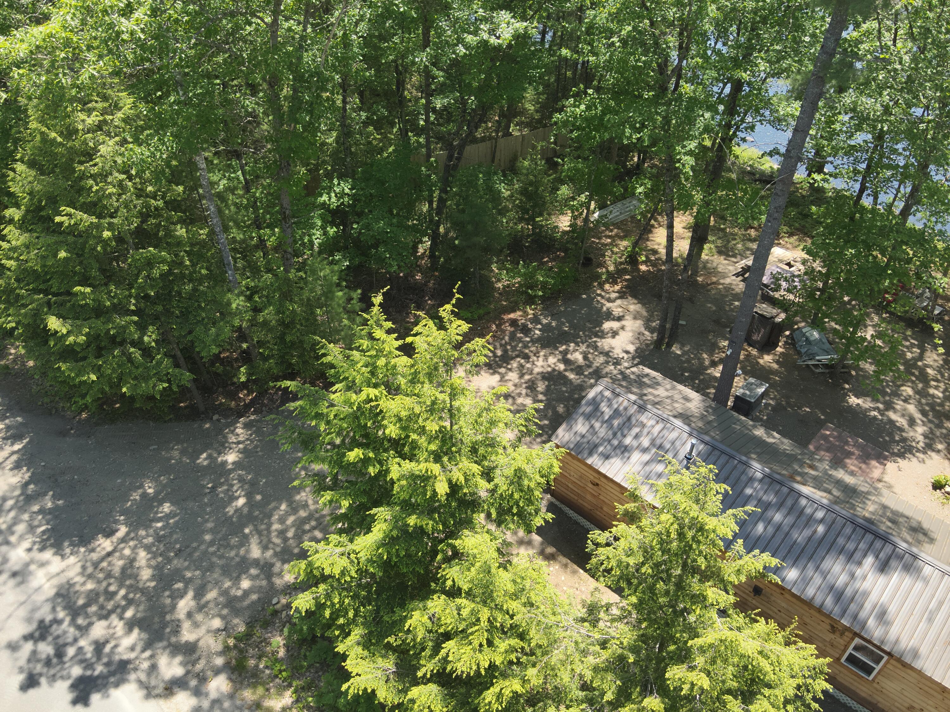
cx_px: 475
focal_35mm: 24
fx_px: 659
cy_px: 356
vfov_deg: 56.8
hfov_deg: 71.6
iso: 100
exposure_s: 1/350
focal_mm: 4.4
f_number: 2.8
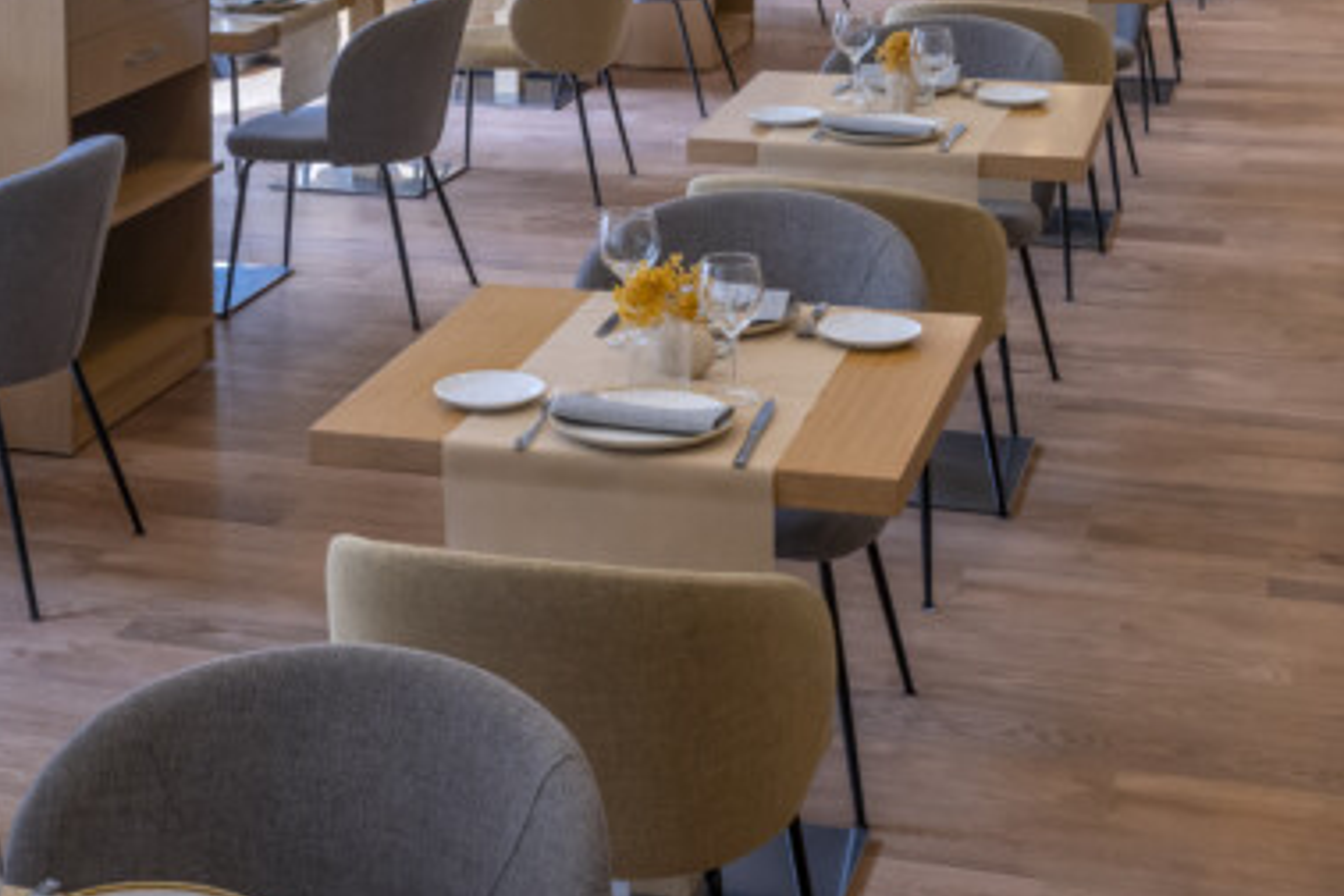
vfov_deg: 20.9
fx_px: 2426
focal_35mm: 65
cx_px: 437
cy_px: 592
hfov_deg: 30.7
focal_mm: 24
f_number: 8
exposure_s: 1/6
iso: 400
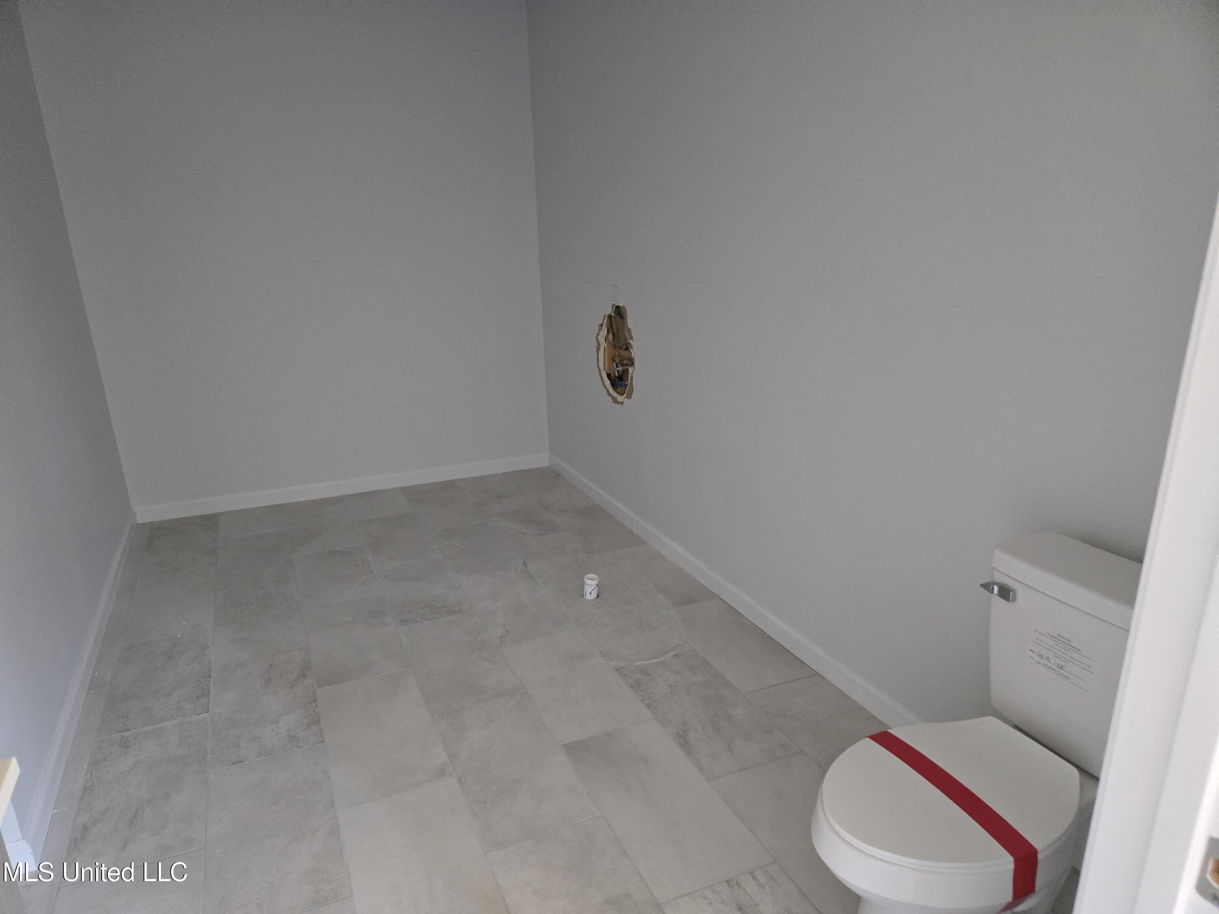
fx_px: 810
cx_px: 610
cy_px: 457
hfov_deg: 73.9
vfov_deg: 58.9
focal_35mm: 23
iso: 1000
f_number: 1.8
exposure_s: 1/60
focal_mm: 5.4
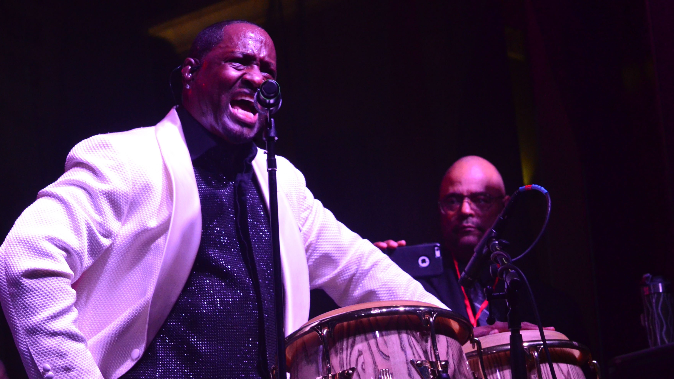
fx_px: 2305
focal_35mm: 129
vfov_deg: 9.4
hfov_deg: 16.6
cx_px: 333
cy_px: 192
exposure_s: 1/100
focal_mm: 78
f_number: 8
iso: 3200
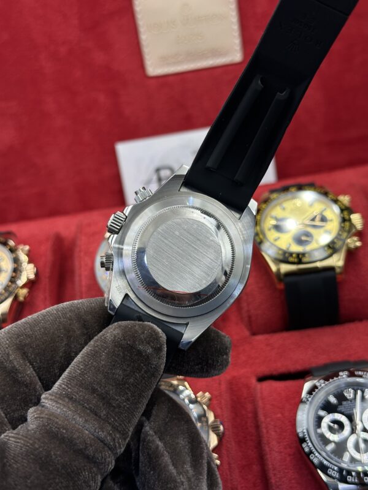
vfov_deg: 39.7
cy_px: 245
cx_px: 184
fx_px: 680
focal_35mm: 48
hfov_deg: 30.3
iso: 64
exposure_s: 1/543
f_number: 1.78
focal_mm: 6.86
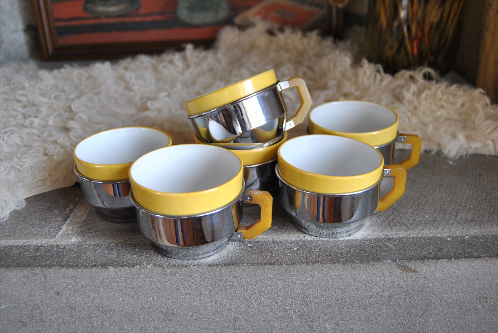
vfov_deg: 38.5
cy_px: 166
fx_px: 478
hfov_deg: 55.0
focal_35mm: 34
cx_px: 249
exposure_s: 1/40
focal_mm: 23
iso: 200
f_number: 3.8
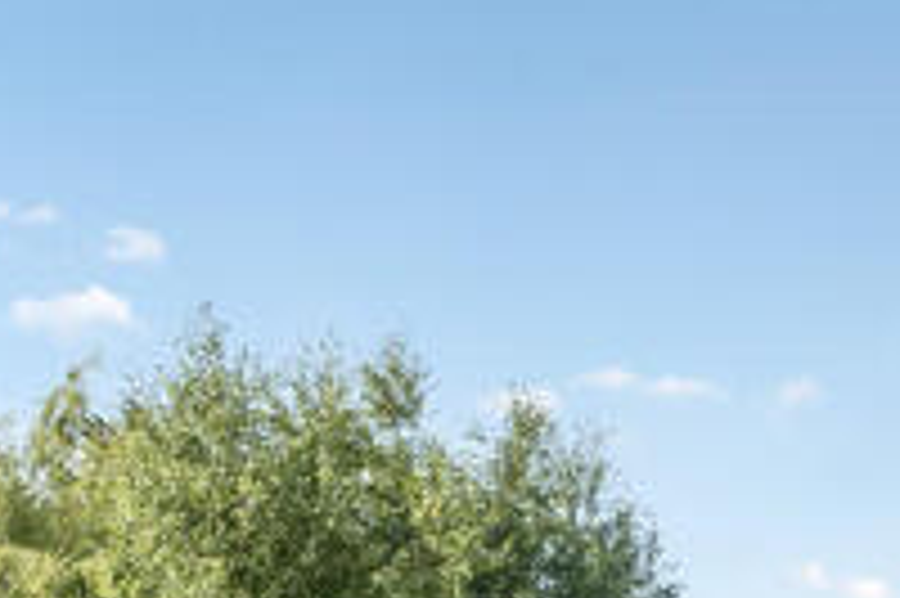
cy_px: 924
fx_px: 1474
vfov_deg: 19.6
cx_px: 763
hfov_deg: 32.7
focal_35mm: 59
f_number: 9
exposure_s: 1/640
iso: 400
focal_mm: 12
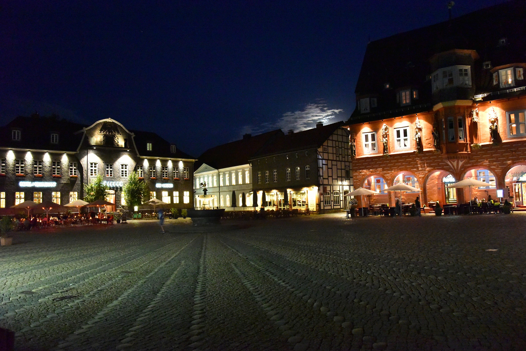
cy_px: 176
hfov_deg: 67.4
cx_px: 263
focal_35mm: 27
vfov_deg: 47.9
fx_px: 395
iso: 12800
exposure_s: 1/13
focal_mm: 27
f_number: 5
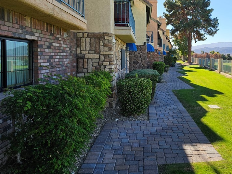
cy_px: 57
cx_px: 161
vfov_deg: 42.3
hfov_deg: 53.8
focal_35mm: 33
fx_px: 221
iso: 50
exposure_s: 1/2000
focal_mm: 6.3
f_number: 1.7
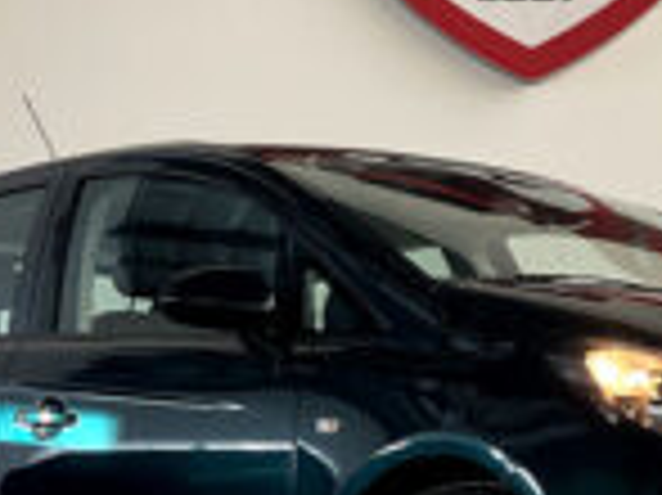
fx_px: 3745
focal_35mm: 196
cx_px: 457
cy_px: 164
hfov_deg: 10.1
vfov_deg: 7.6
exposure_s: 1/40
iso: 250
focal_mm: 9
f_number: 2.8
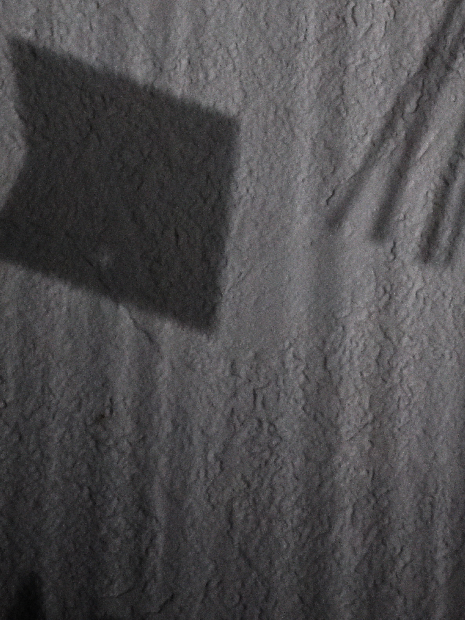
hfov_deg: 2.5
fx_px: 10802
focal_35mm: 603
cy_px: -292
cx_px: 603
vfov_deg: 3.3
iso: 640
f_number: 4.5
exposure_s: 1/250
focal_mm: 110
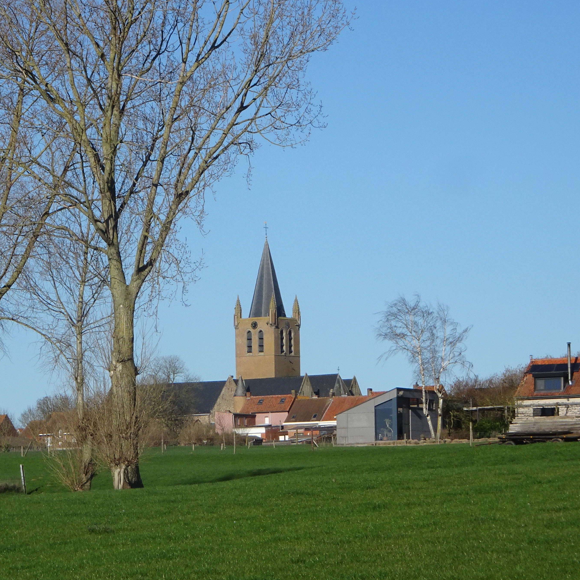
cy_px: 214
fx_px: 3507
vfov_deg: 9.5
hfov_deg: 9.4
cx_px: 184
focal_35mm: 185
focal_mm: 19.68
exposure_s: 1/640
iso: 80
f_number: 5.6
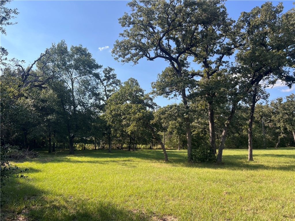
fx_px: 222
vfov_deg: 53.1
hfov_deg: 67.3
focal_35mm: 26
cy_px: 110
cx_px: 148
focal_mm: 5.7
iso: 50
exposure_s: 1/2008
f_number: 1.5
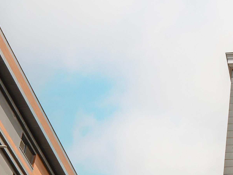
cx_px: 326
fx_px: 518
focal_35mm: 77
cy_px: 284
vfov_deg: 16.8
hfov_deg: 22.0
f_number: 8
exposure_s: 1/320
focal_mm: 16
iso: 250
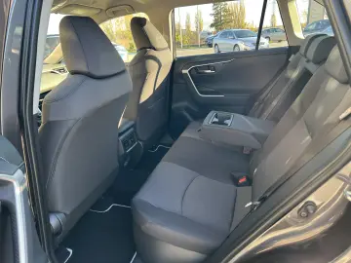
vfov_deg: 53.1
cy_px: 132
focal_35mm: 26
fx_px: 264
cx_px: 176
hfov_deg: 67.3
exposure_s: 1/121
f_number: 1.5
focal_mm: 5.7
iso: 80
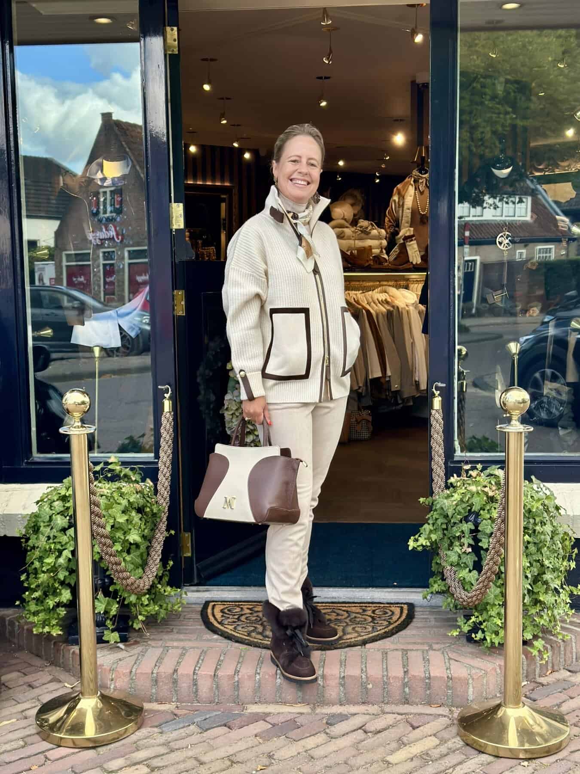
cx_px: 290
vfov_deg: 39.7
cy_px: 387
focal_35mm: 48
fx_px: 1072
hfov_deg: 30.3
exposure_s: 1/919
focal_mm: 6.86
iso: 80
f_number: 1.78
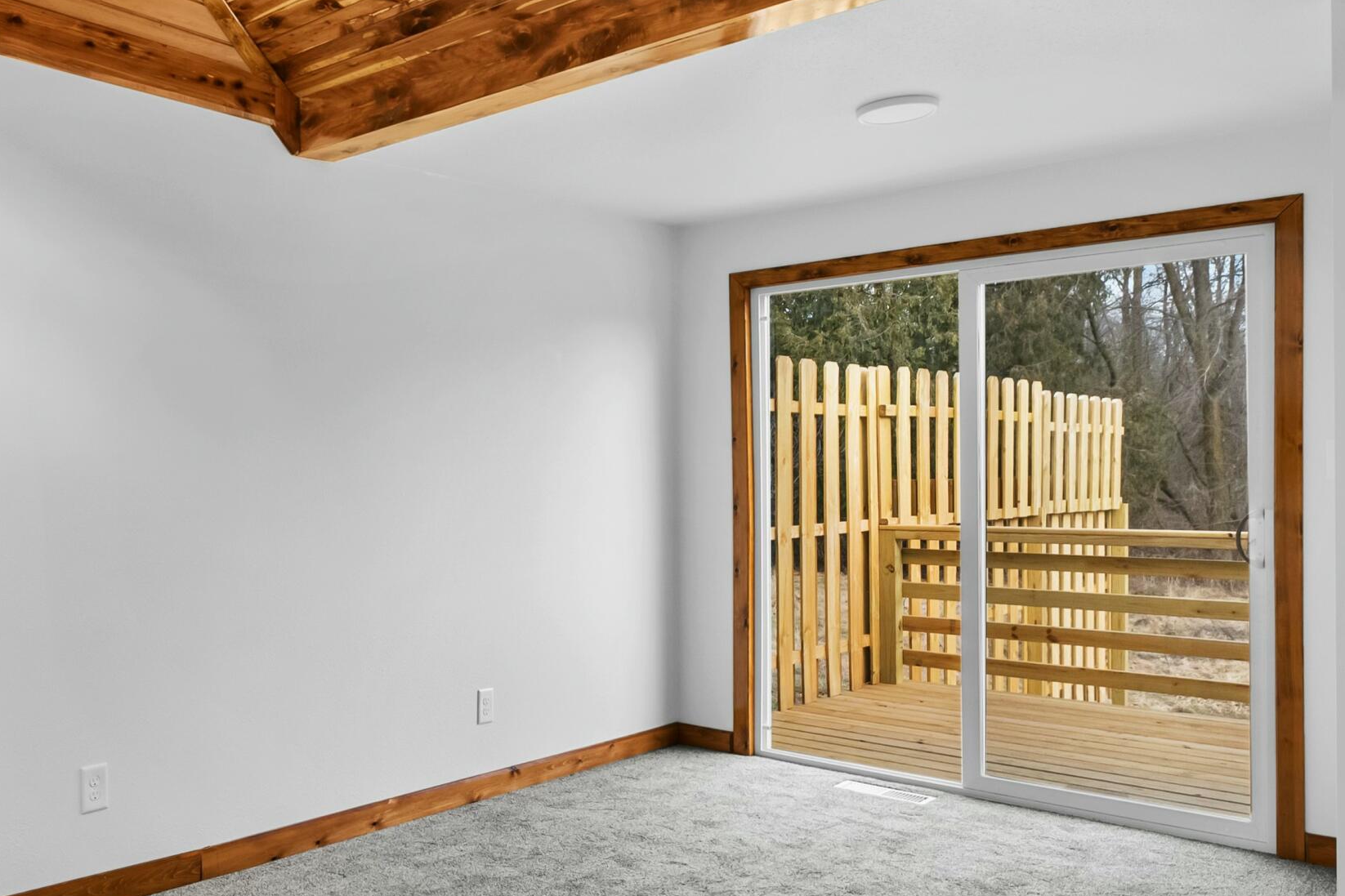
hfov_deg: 55.9
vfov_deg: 41.9
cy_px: 458
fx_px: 1172
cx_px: 292
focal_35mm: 31
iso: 640
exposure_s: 1/2.5
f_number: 9
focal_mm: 17.2
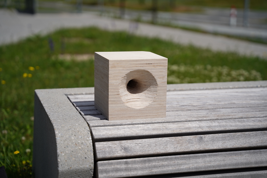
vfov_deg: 19.4
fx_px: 519
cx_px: 134
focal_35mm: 70
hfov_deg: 28.8
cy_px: 89
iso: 50
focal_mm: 70
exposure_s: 1/2500
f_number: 2.8
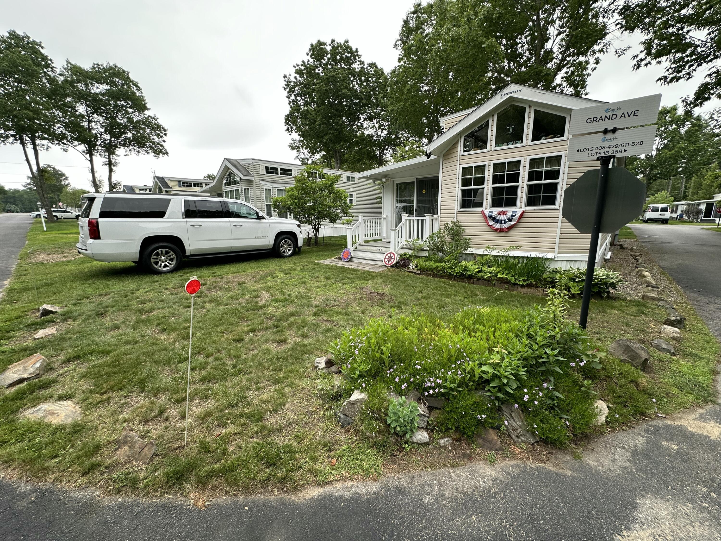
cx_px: 360
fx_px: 292
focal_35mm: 14
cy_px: 270
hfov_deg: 102.1
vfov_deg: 85.7
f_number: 2.2
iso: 64
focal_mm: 2.22
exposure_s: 1/99
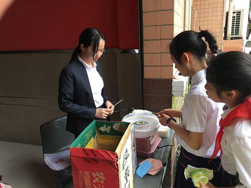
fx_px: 210
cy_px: 94
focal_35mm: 29
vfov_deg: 48.2
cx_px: 126
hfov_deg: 61.7
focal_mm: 4.15
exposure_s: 1/100
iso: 32
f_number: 2.2
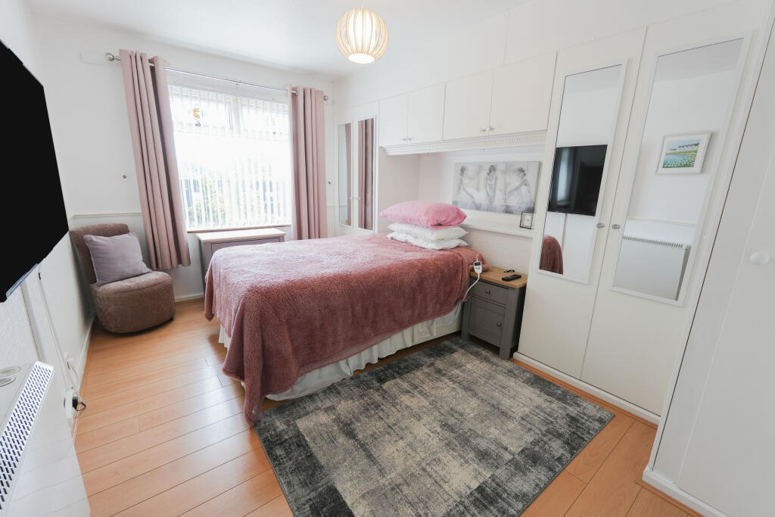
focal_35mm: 15
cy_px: 258
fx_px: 323
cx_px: 388
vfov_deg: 77.3
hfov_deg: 100.4
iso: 250
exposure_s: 1/60
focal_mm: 10
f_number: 4
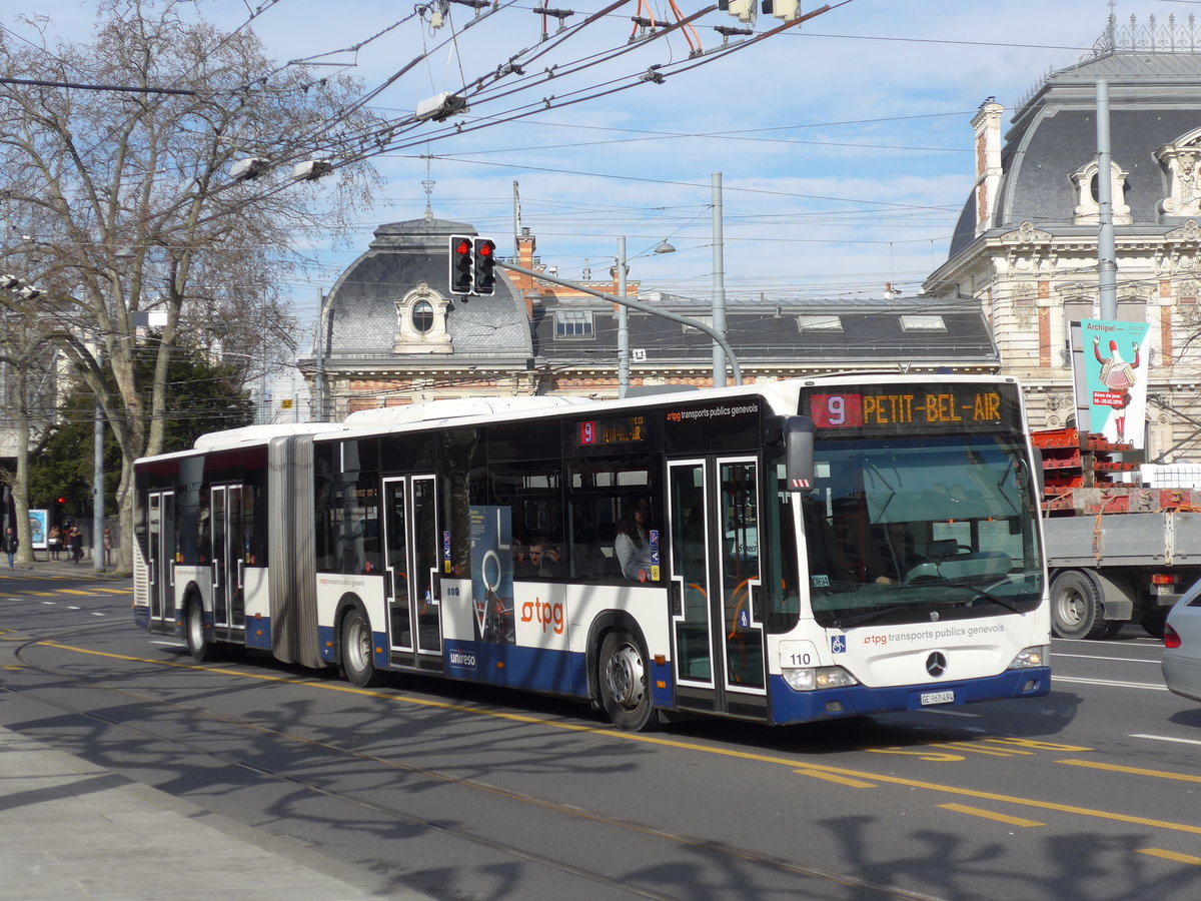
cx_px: 600
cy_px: 450
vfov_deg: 23.7
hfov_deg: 31.2
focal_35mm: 62
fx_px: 2151
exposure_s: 1/1000
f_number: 3.7
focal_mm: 12.7
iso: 80
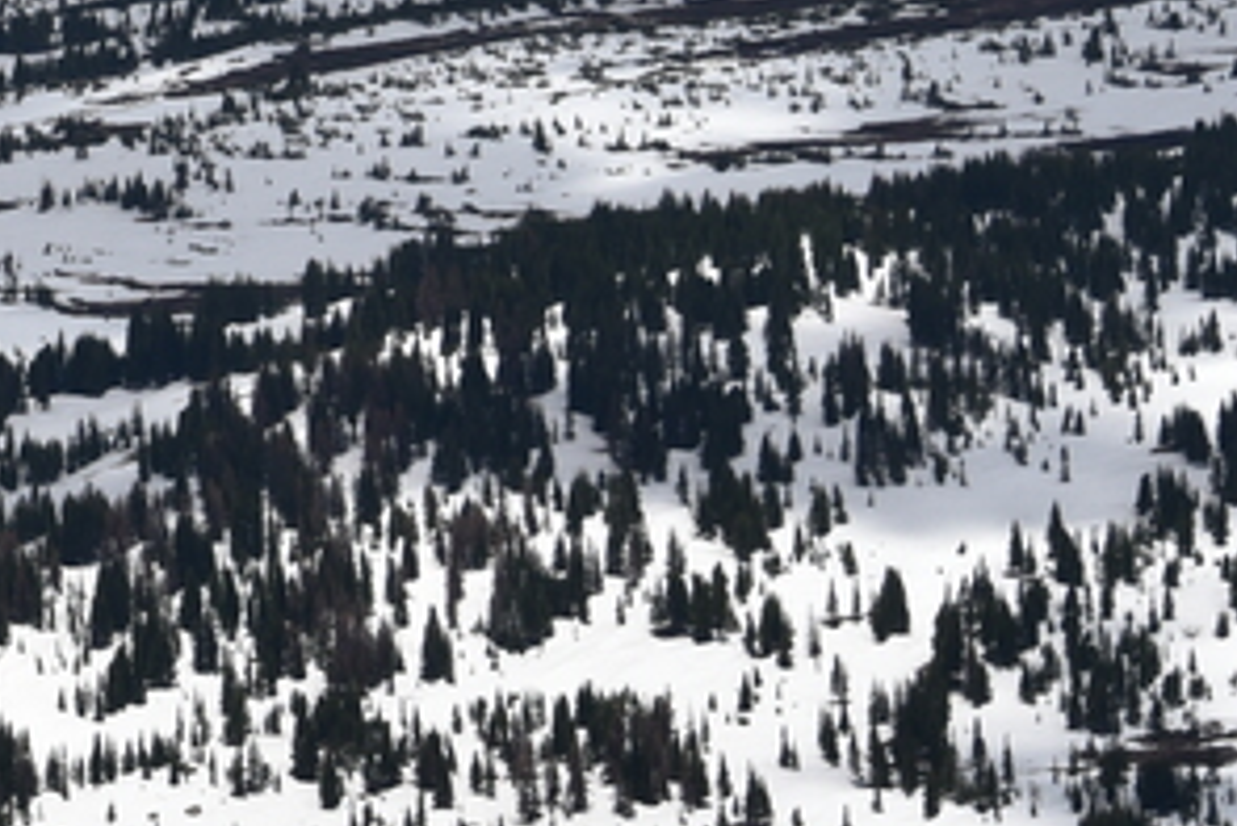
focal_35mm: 425
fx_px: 14610
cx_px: -872
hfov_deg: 4.8
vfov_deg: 3.2
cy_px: -273
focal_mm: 98
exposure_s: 1/400
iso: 100
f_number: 10
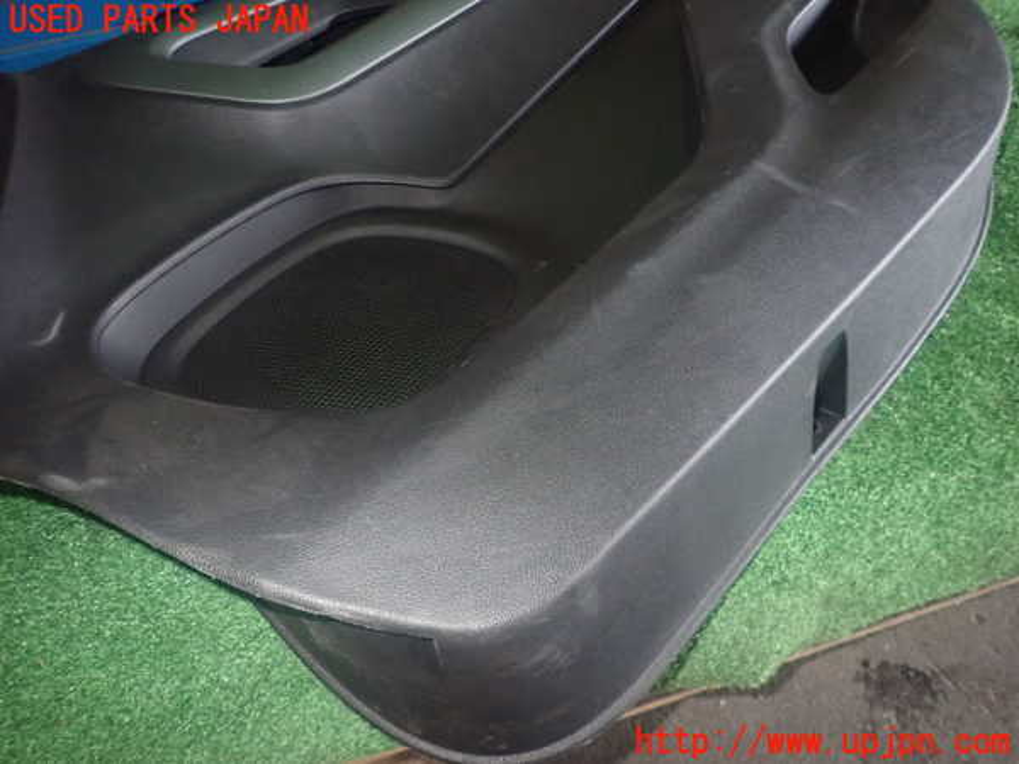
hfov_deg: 69.4
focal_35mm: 25
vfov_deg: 54.9
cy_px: 382
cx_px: 510
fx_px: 736
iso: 800
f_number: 5.6
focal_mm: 4.5
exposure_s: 1/30
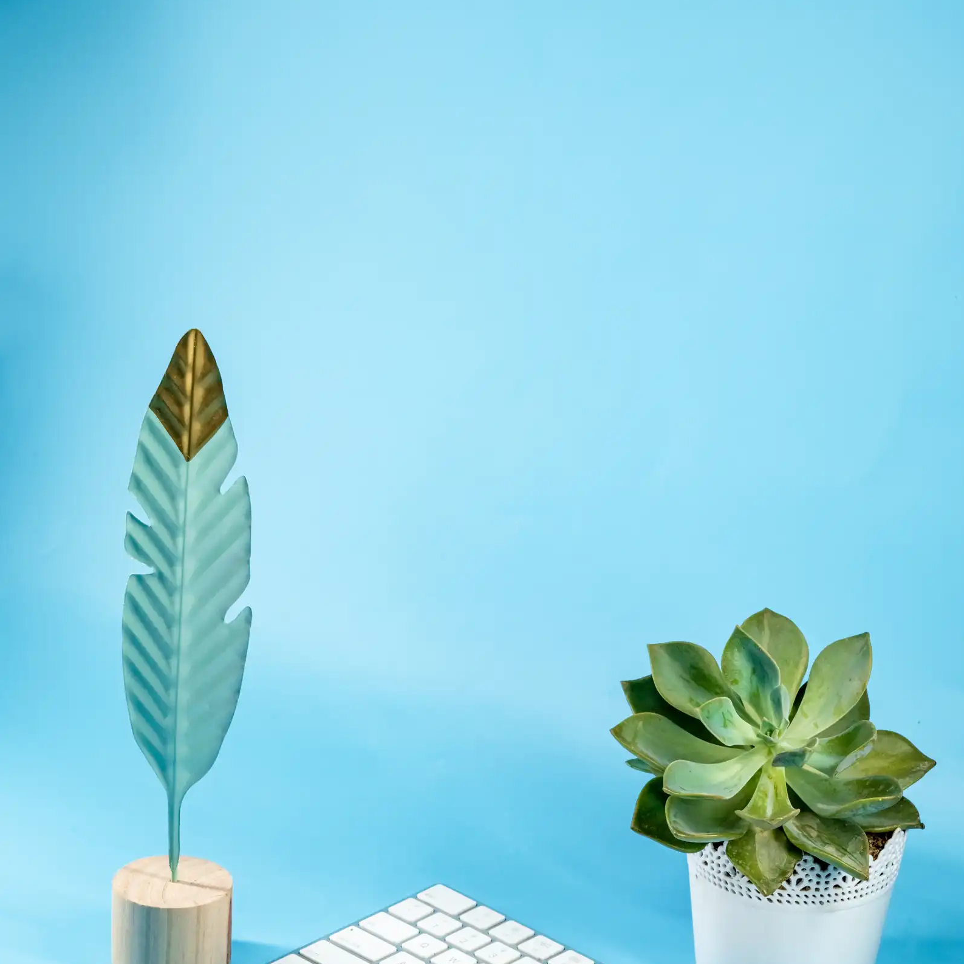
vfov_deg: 15.4
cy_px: 670
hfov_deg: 15.4
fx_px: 3560
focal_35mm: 113
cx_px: 485
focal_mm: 59
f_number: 7.1
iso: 640
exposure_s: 1/160
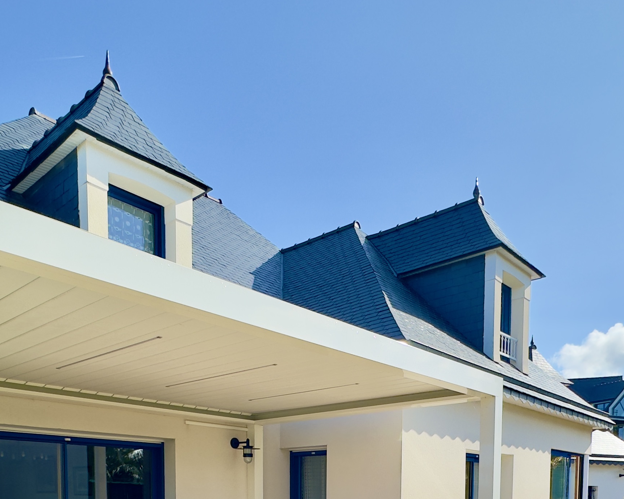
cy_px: 540
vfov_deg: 38.5
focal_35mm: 32
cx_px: 312
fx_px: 591
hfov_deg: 55.7
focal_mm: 2.22
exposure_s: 1/1033
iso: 40
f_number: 2.2
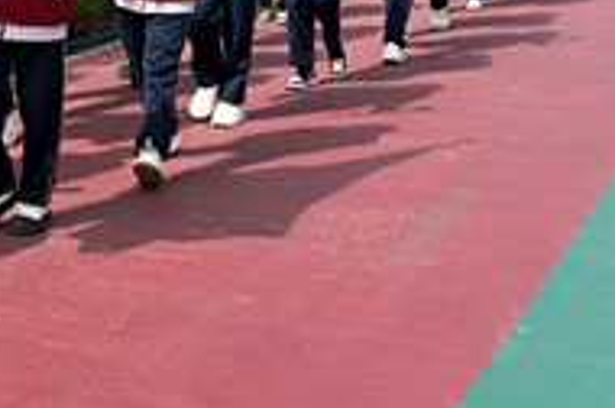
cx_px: 42
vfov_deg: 14.2
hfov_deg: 22.3
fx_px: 1518
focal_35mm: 89
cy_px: -227
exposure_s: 1/500
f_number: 6.3
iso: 160
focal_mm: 26
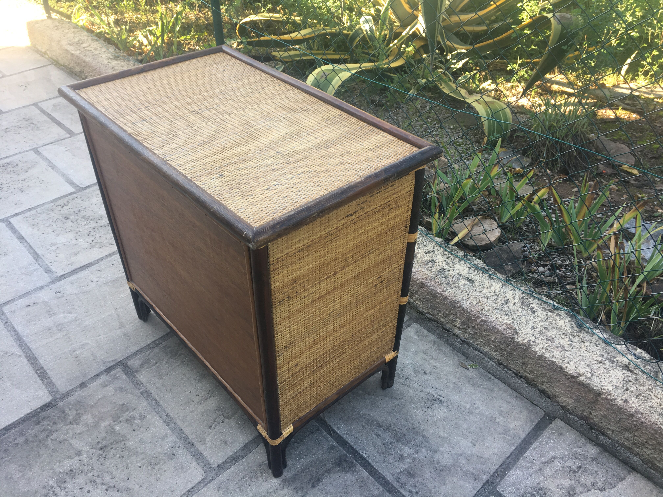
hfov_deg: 61.7
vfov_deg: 48.2
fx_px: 555
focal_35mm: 29
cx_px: 332
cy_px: 248
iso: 25
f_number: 2.2
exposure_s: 1/100
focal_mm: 4.15
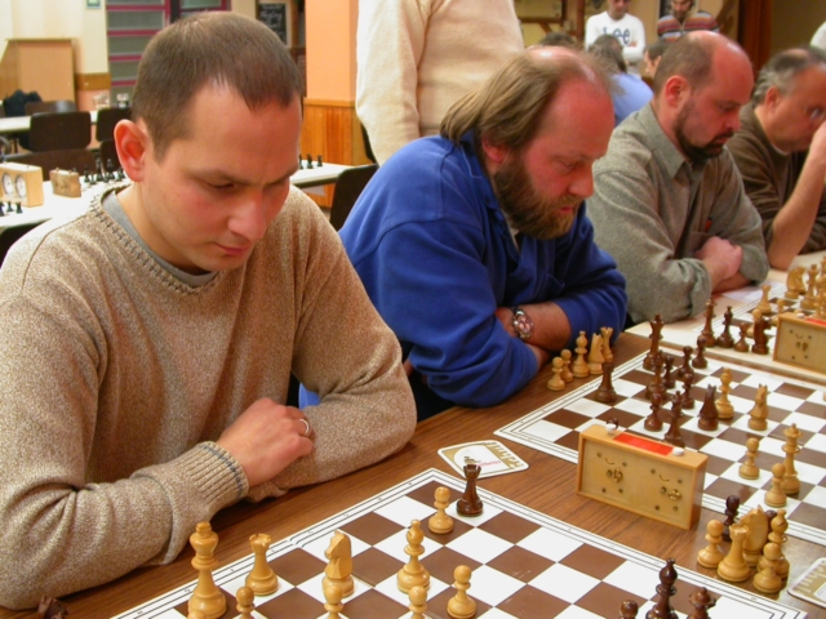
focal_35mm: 38
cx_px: 413
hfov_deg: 49.0
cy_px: 310
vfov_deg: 37.7
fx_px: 907
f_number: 2.6
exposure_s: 1/6.5
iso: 100
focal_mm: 7.85
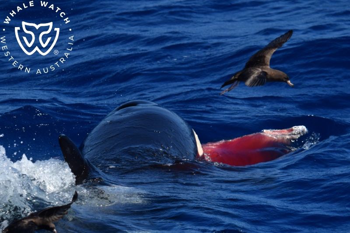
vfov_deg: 4.0
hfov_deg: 6.1
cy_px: 116
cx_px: 175
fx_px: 3305
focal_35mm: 340
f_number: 6
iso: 1000
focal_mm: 340
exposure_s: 1/8000
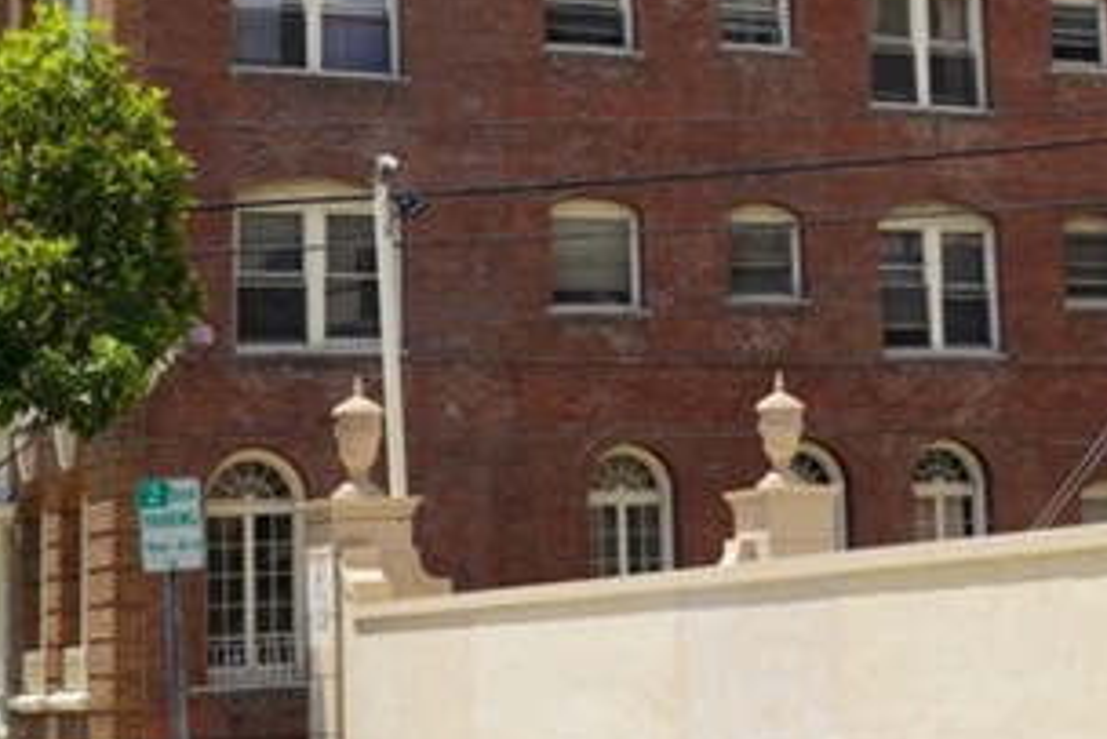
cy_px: 80
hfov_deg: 21.4
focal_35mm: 93
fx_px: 2851
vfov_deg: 14.6
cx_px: 1023
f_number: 9
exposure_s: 1/125
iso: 100
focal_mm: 27.5
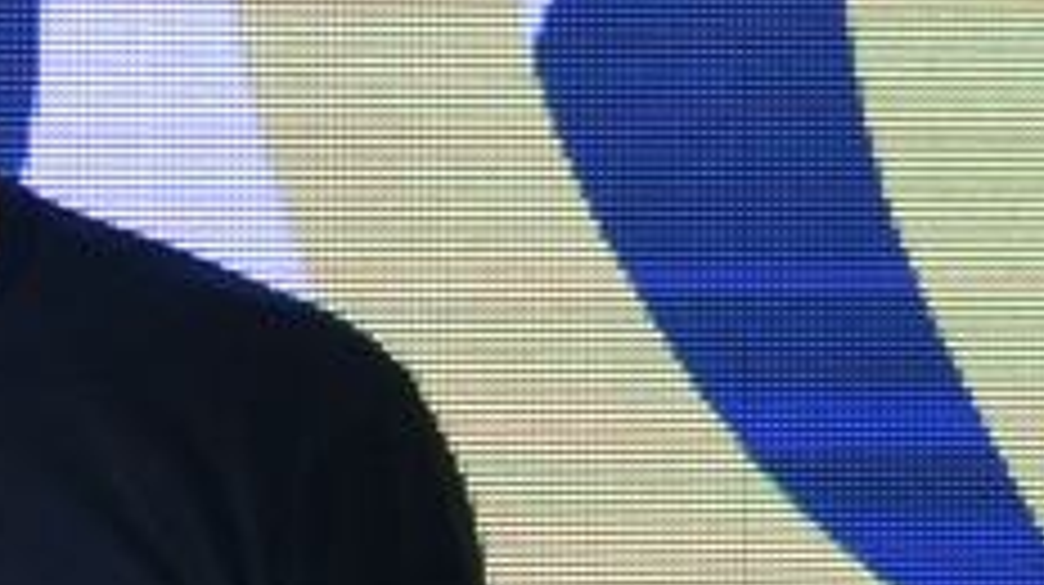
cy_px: 425
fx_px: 6527
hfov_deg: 8.7
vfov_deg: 5.1
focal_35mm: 236
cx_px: -968
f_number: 5
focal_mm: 34
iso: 800
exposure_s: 1/60
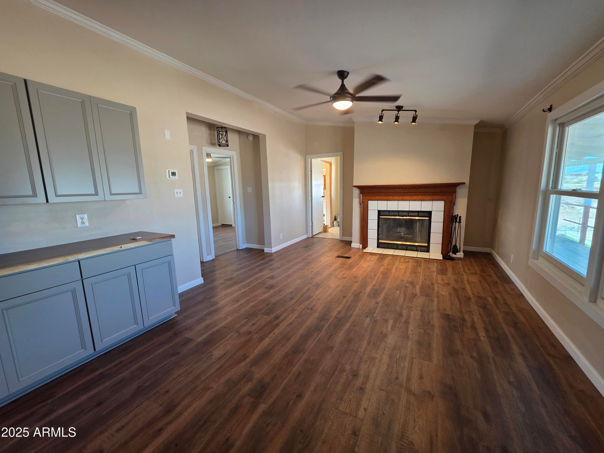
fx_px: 227
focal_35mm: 13
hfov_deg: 106.2
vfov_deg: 89.9
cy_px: 226
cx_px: 302
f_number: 1.9
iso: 160
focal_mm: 2.2
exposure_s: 1/60
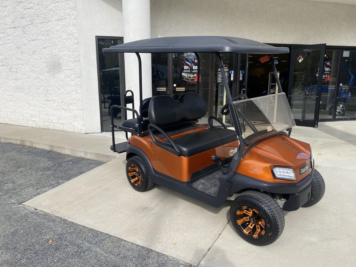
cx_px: 178
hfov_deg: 67.3
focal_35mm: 26
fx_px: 267
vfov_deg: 53.1
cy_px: 134
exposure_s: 1/1608
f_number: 1.8
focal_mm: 4.25
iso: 32
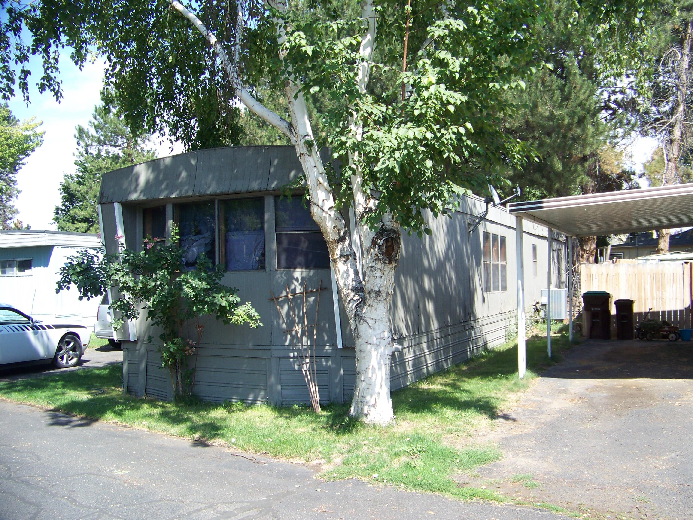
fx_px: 721
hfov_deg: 51.4
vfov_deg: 39.7
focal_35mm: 36
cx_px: 346
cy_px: 260
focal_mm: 5.85
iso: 64
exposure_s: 1/320
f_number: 2.8
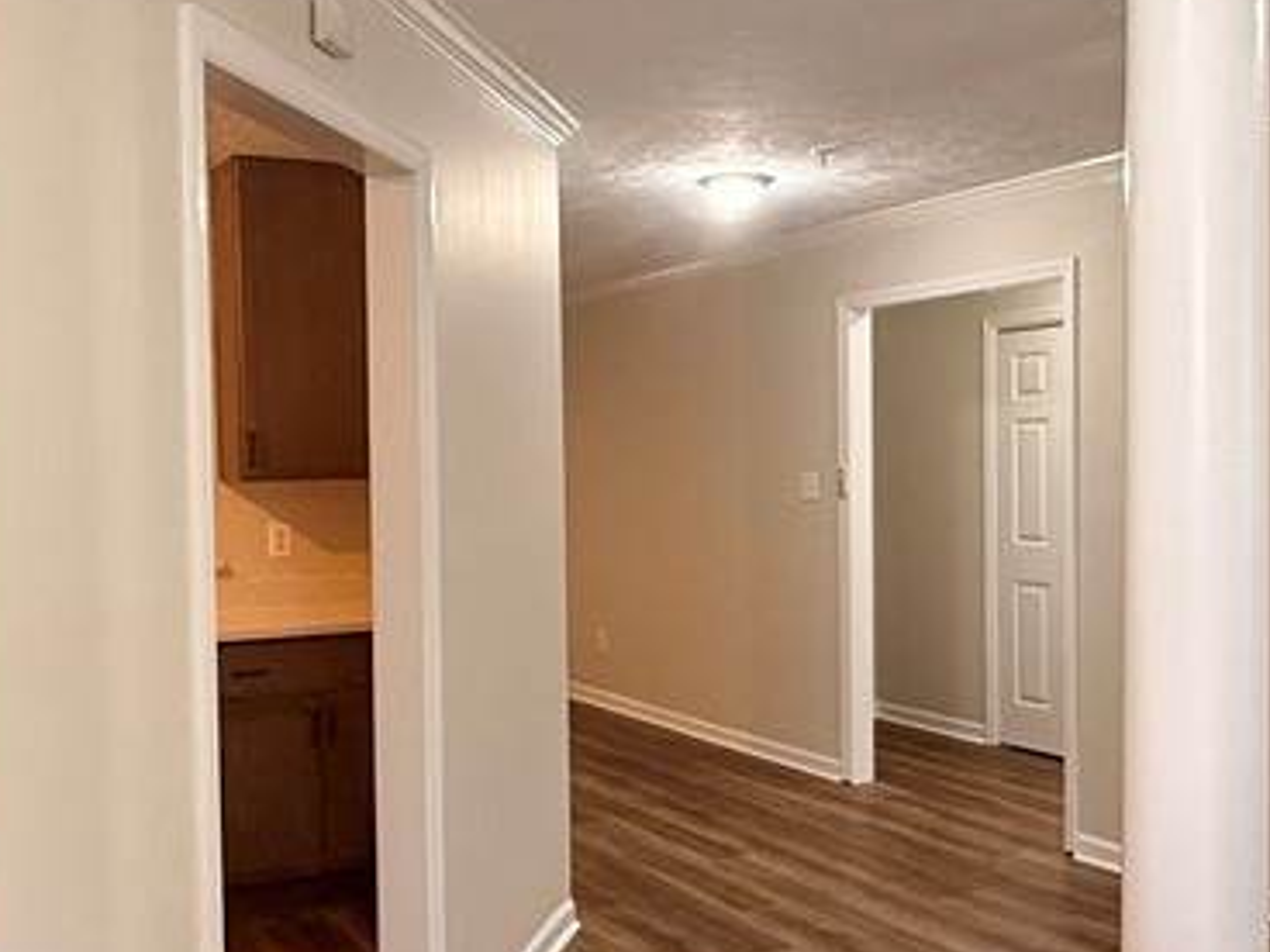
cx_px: 614
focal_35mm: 39
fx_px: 1431
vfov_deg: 36.8
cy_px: 500
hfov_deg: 47.9
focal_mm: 2.22
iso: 400
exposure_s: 1/60
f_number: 2.2
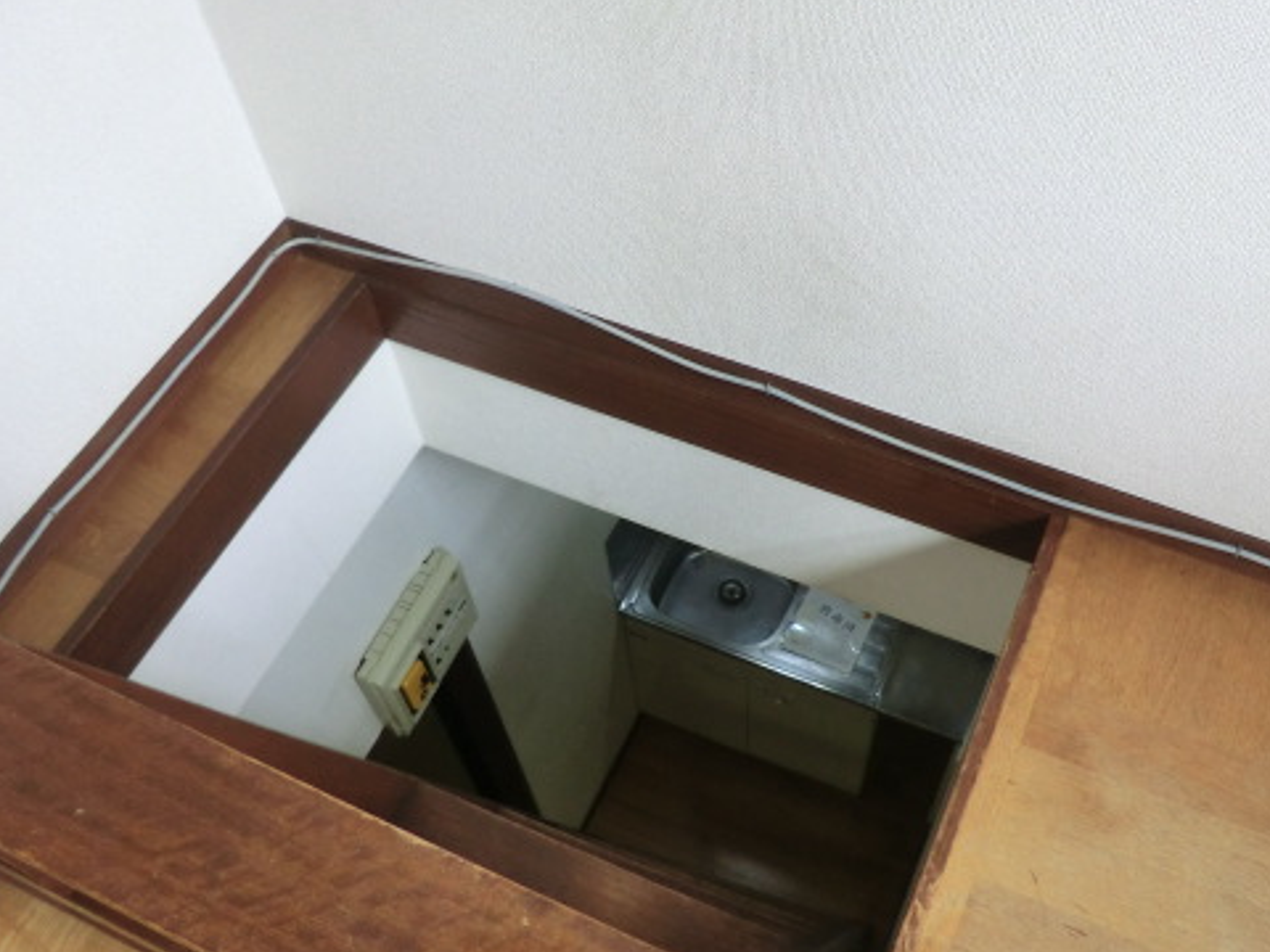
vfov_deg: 43.9
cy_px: 576
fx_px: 1174
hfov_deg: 56.5
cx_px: 736
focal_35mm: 32
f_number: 3.2
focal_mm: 4.3
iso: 160
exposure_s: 1/60
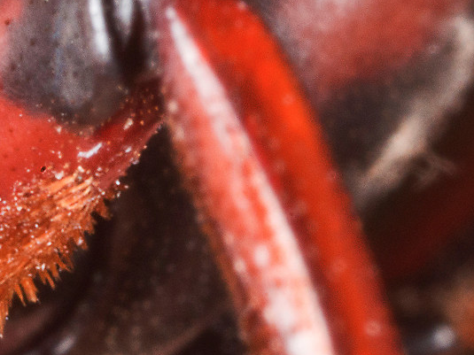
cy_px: -188
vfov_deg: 3.3
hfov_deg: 4.4
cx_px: 525
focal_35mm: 453
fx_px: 6202
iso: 640
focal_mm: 105
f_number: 2.8
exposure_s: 1/60
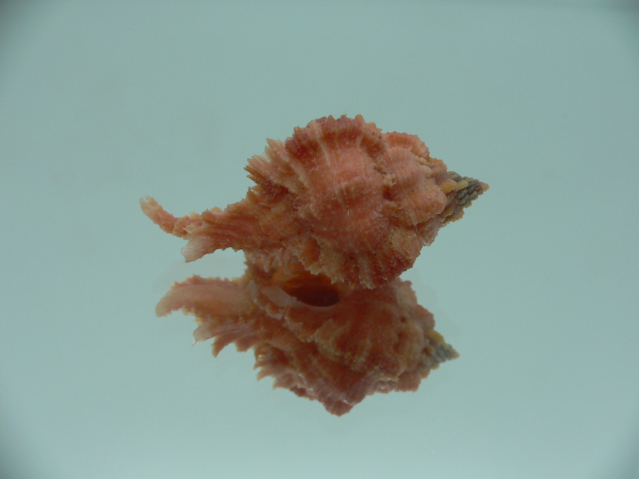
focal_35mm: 35
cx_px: 320
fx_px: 646
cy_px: 240
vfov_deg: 40.7
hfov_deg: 52.6
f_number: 2.8
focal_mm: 4.6
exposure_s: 1/60
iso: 80
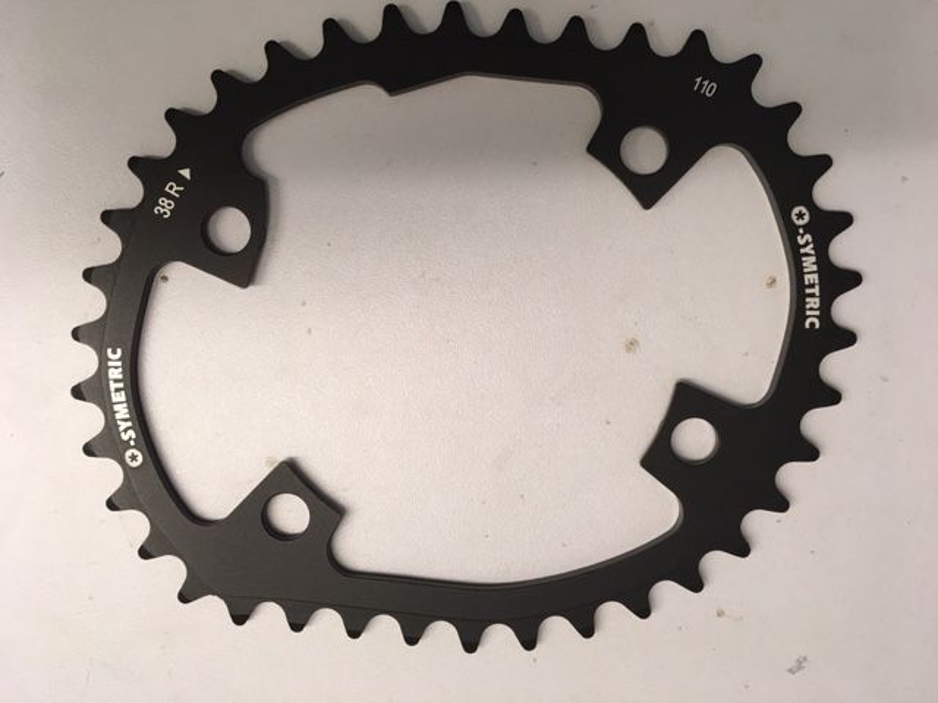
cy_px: 352
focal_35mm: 29
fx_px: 786
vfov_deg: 48.2
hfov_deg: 61.7
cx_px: 469
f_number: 2.2
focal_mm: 4.15
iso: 50
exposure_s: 1/33
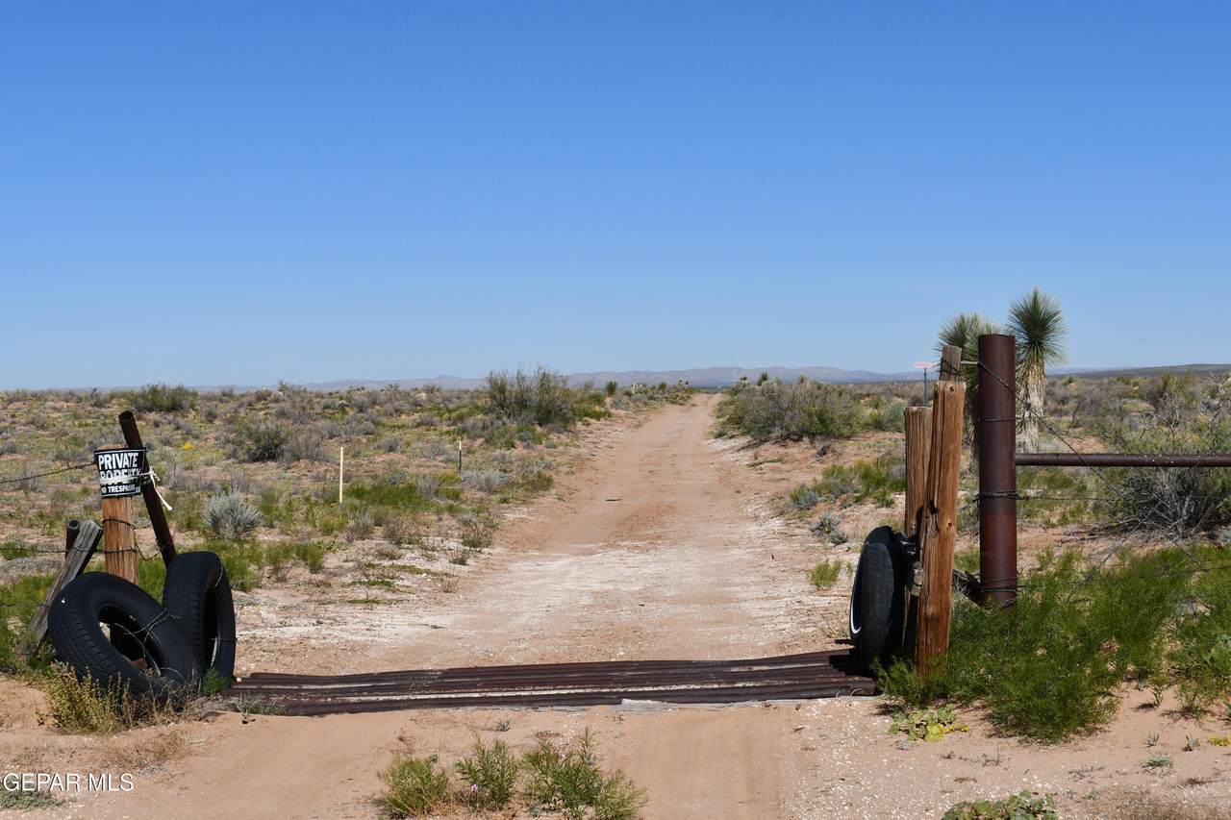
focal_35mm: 60
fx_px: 2051
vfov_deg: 22.6
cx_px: 616
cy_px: 410
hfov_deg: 33.4
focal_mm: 40
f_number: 13
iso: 160
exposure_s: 1/500
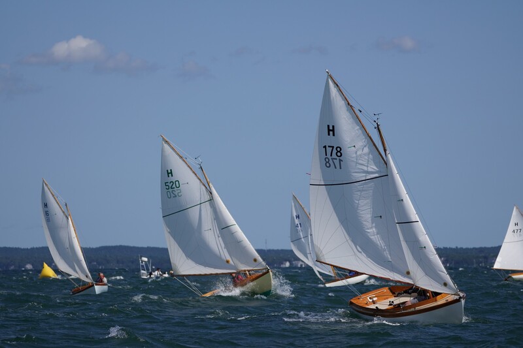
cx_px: 262
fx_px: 3268
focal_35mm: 225
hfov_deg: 9.2
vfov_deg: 6.1
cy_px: 174
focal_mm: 150
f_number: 5
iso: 100
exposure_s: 1/1600
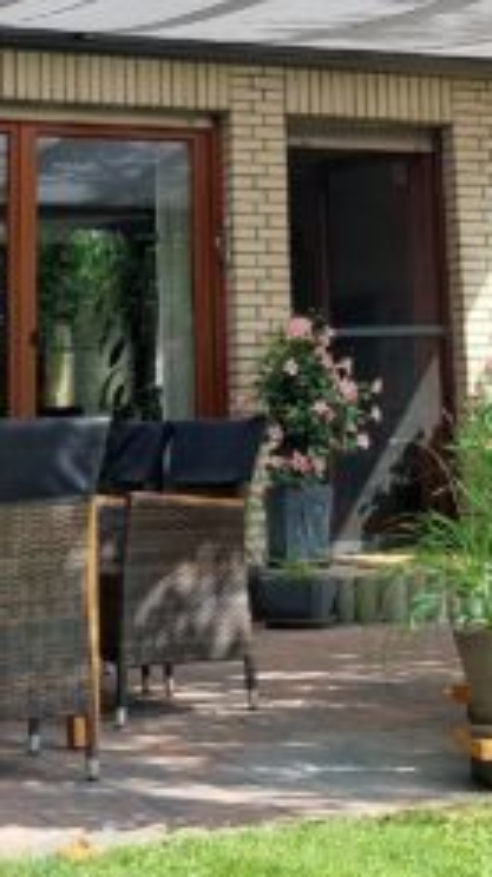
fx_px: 1884
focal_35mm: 81
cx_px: 244
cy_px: 110
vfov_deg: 25.5
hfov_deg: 14.9
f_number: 1.8
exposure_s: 1/549
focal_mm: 5.23
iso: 40
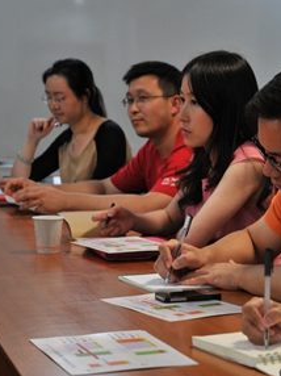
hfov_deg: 13.4
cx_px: 277
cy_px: 194
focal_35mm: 109
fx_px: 1182
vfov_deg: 18.1
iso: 400
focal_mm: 48
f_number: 4.5
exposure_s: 1/15
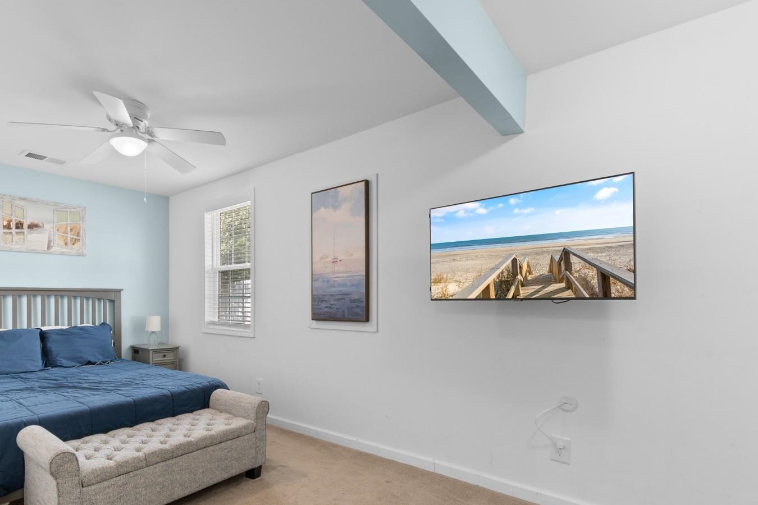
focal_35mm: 18
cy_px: 292
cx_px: 311
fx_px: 379
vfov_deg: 67.0
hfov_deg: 89.1
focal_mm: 10
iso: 100
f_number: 4.5
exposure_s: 1/2
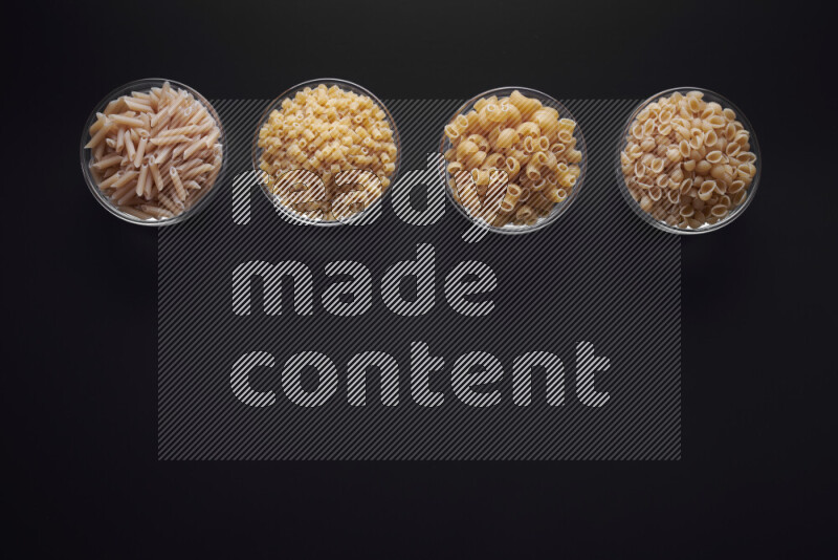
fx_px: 1164
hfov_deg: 39.6
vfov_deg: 27.0
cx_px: 419
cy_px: 280
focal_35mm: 50
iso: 100
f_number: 8
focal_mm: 50
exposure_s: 1/100
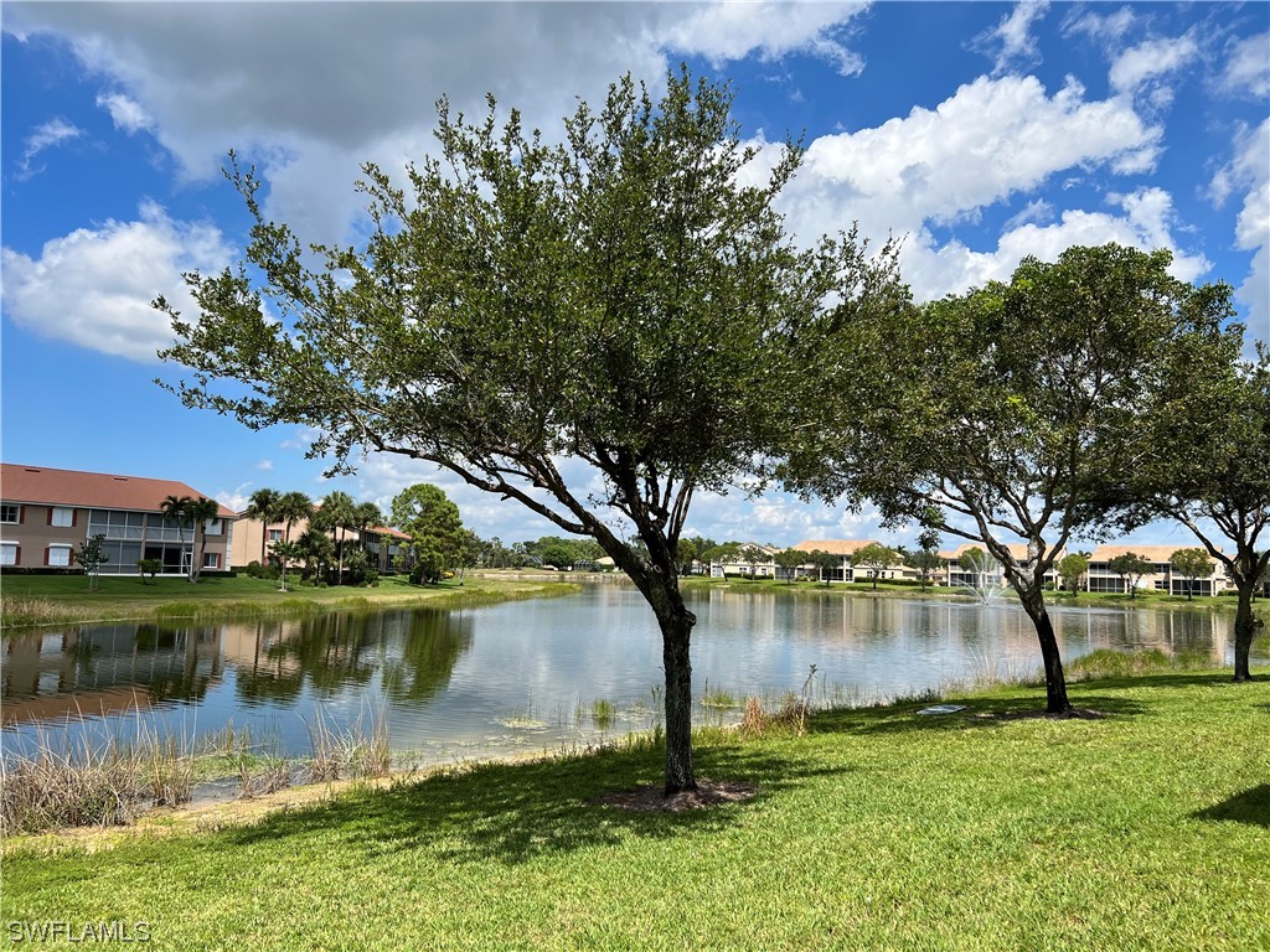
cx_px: 635
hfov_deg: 67.3
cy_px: 476
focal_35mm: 26
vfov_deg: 53.1
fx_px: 954
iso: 50
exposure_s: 1/4630
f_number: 1.5
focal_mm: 5.7
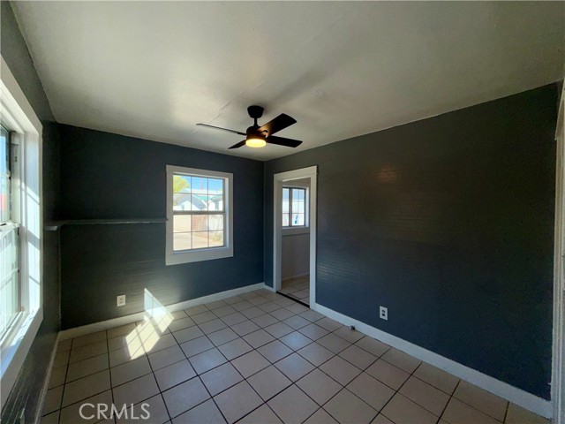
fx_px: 229
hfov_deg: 102.1
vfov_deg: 85.7
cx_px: 282
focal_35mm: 14
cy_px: 212
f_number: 2.2
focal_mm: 2.22
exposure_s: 1/357
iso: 16
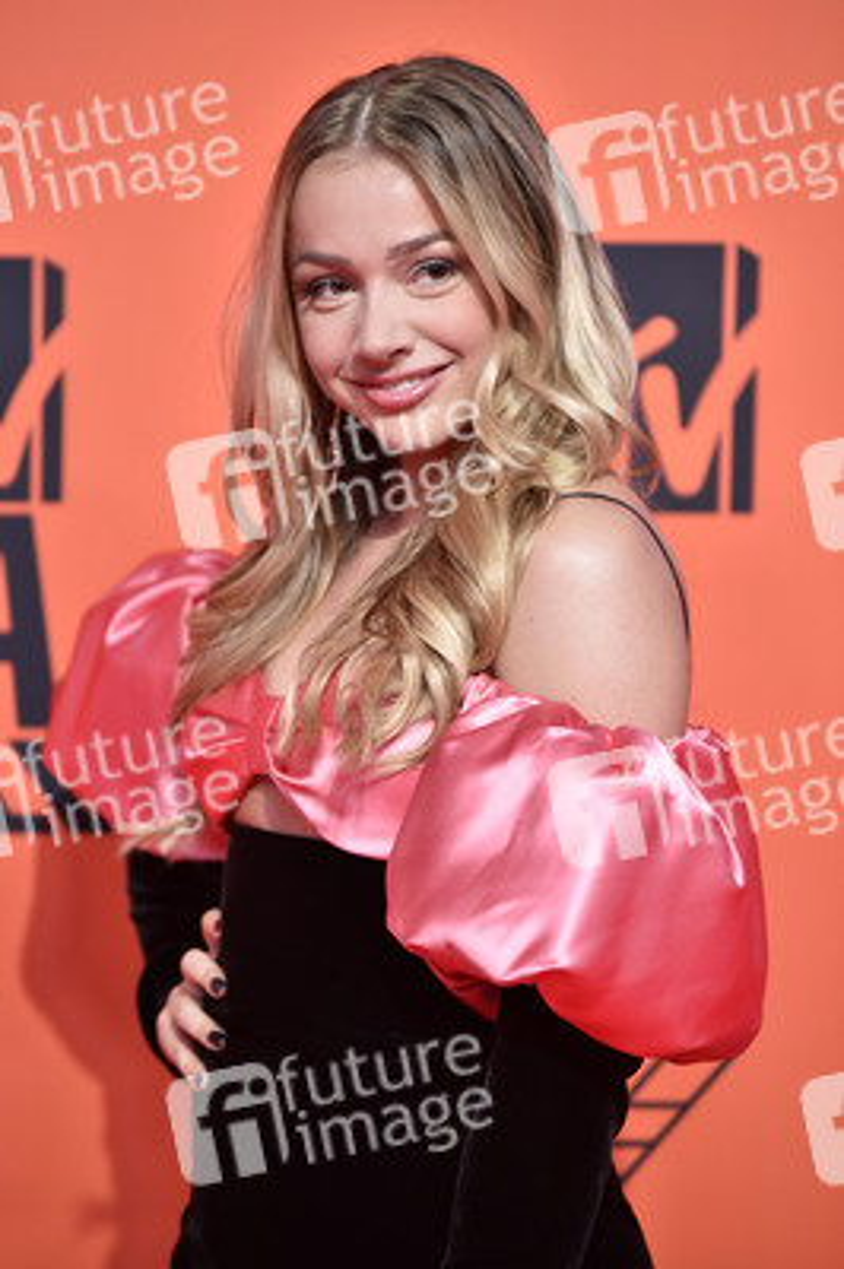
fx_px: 7045
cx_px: 422
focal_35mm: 200
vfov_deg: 10.3
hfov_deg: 6.9
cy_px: 634
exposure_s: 1/250
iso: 2000
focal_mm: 200
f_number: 3.5
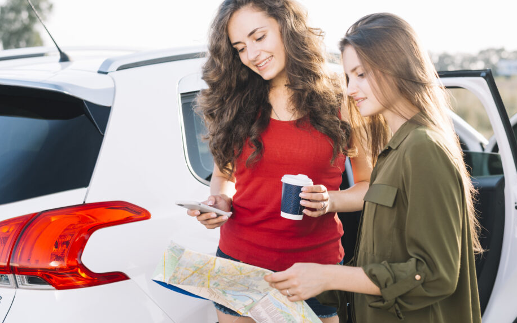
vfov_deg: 22.7
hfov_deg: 35.7
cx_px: 279
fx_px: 803
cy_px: 165
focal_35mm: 57
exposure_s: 1/160
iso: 250
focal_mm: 50
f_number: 3.2
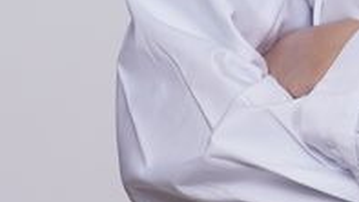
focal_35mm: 542
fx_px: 5162
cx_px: 634
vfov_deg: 2.2
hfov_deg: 4.0
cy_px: 112
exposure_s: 1/125
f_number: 5.6
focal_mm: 85
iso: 160
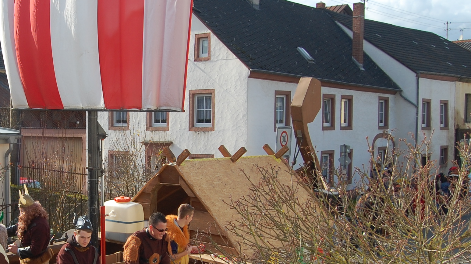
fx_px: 687
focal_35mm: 55
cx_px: 107
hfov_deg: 36.8
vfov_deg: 21.6
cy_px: 195
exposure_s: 1/250
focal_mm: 18
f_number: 8
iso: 200
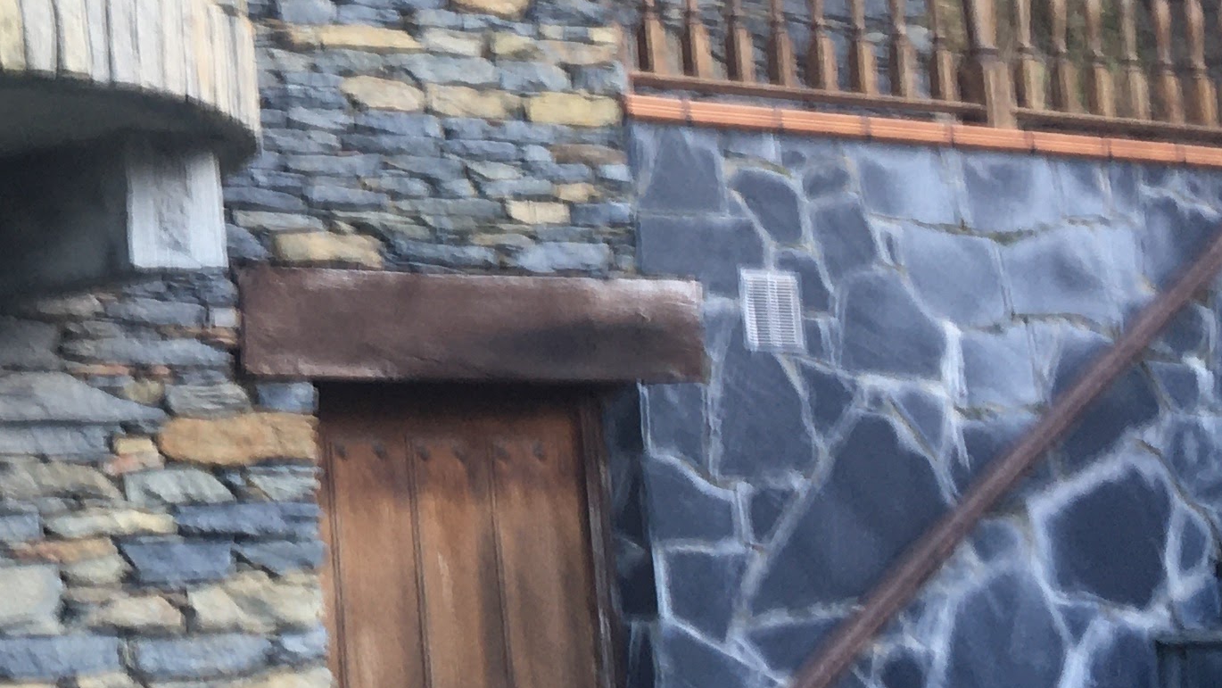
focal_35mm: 93
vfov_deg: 13.0
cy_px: 162
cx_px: -57
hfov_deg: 21.9
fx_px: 3014
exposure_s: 1/50
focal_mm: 4.15
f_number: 2.2
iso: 25
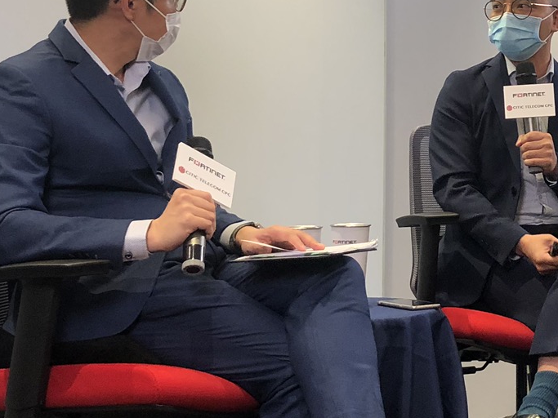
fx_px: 1354
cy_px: 113
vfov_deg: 17.5
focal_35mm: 84
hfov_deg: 22.3
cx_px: 573
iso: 32
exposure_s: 1/25
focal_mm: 3.99
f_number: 1.8
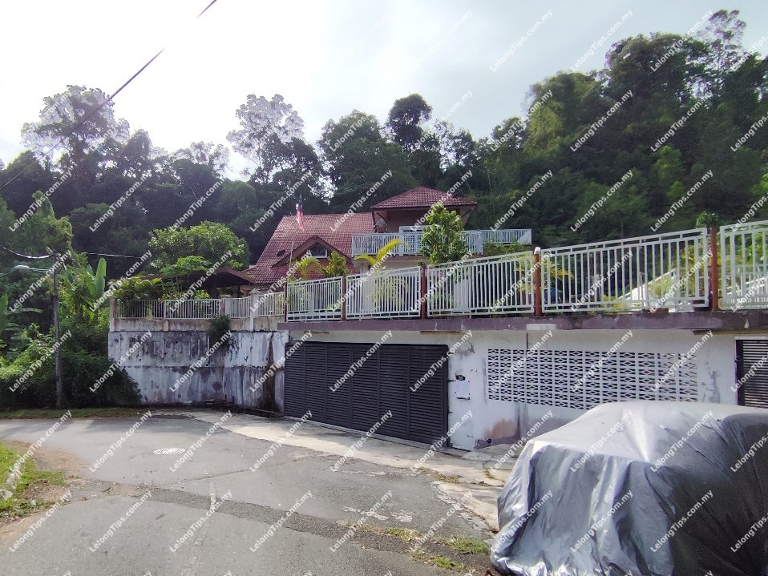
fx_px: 355
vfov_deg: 78.1
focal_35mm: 16
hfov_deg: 94.5
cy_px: 288
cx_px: 384
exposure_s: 1/2349
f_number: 2.2
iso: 50
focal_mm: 1.65
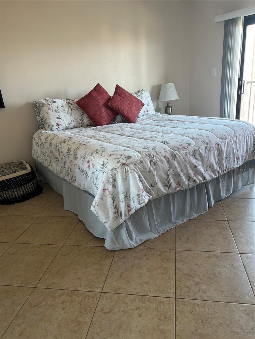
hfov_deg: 53.1
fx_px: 255
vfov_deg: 67.3
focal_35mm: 26
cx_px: 128
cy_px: 170
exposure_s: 1/120
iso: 125
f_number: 1.5
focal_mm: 5.7
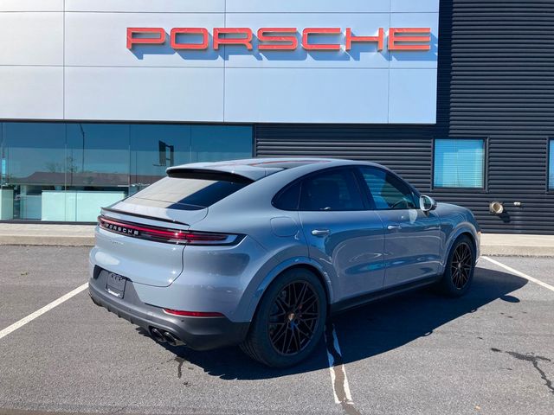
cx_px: 277
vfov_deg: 49.7
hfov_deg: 63.4
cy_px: 208
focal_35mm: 28
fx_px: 448
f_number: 1.8
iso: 20
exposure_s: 1/1453
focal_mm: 3.99
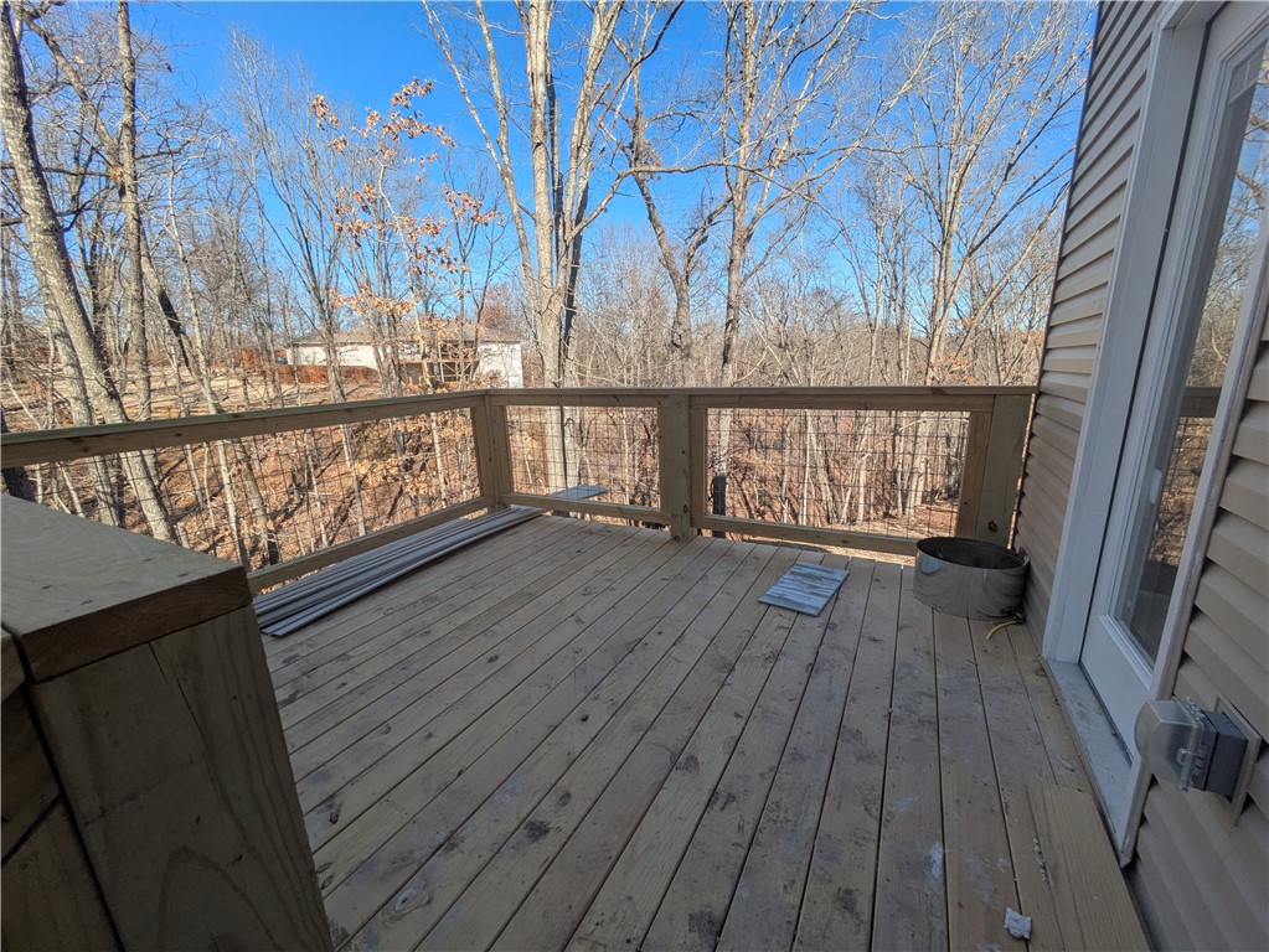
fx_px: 513
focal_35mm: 14
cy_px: 476
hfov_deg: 102.0
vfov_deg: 85.7
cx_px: 634
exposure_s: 1/752
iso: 47
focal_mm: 1.83
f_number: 2.2
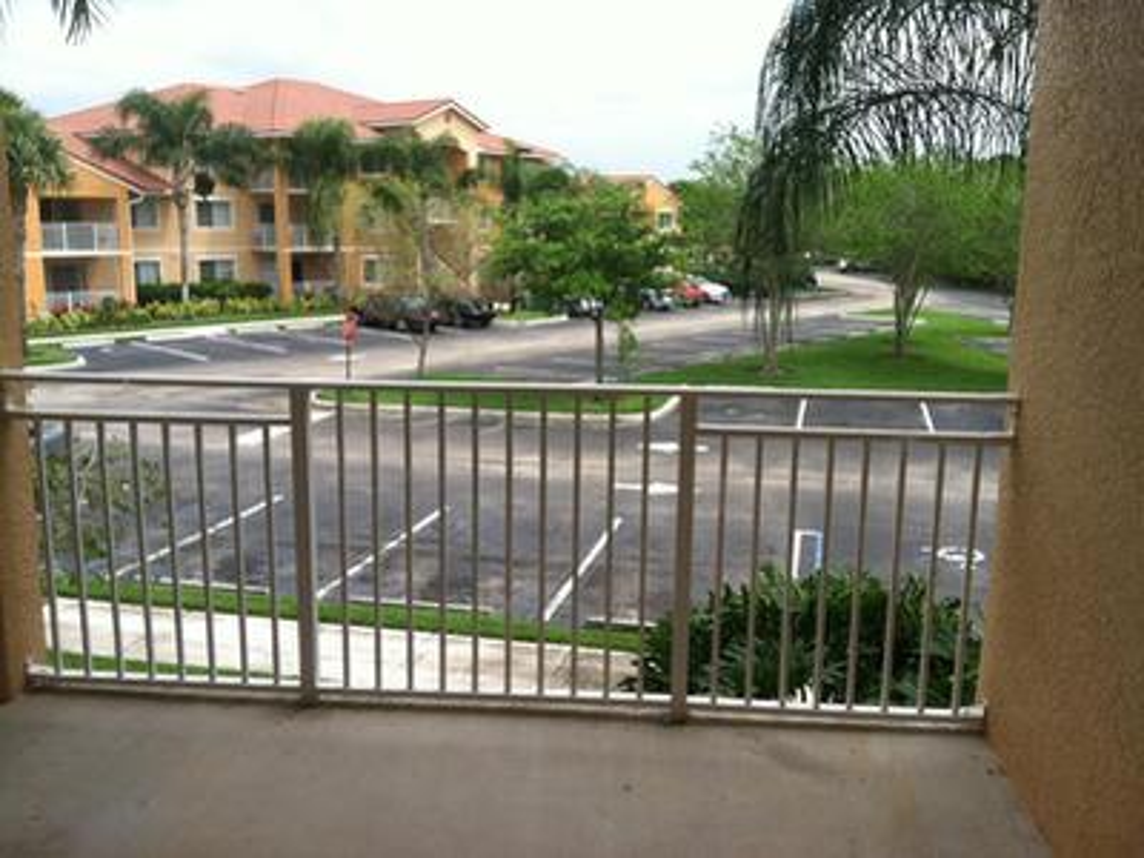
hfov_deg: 52.6
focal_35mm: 35
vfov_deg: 40.7
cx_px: 572
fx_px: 1157
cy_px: 429
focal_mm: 3.85
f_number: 2.8
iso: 80
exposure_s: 1/652
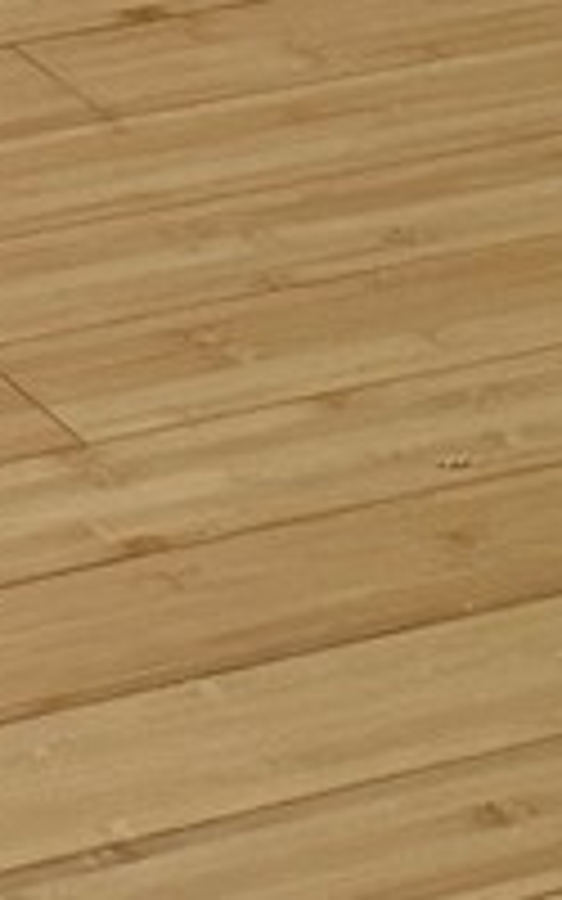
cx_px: -247
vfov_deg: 7.2
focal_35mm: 260
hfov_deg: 5.0
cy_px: -1827
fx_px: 6372
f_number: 1.78
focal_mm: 6.76
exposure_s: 1/60
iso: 125
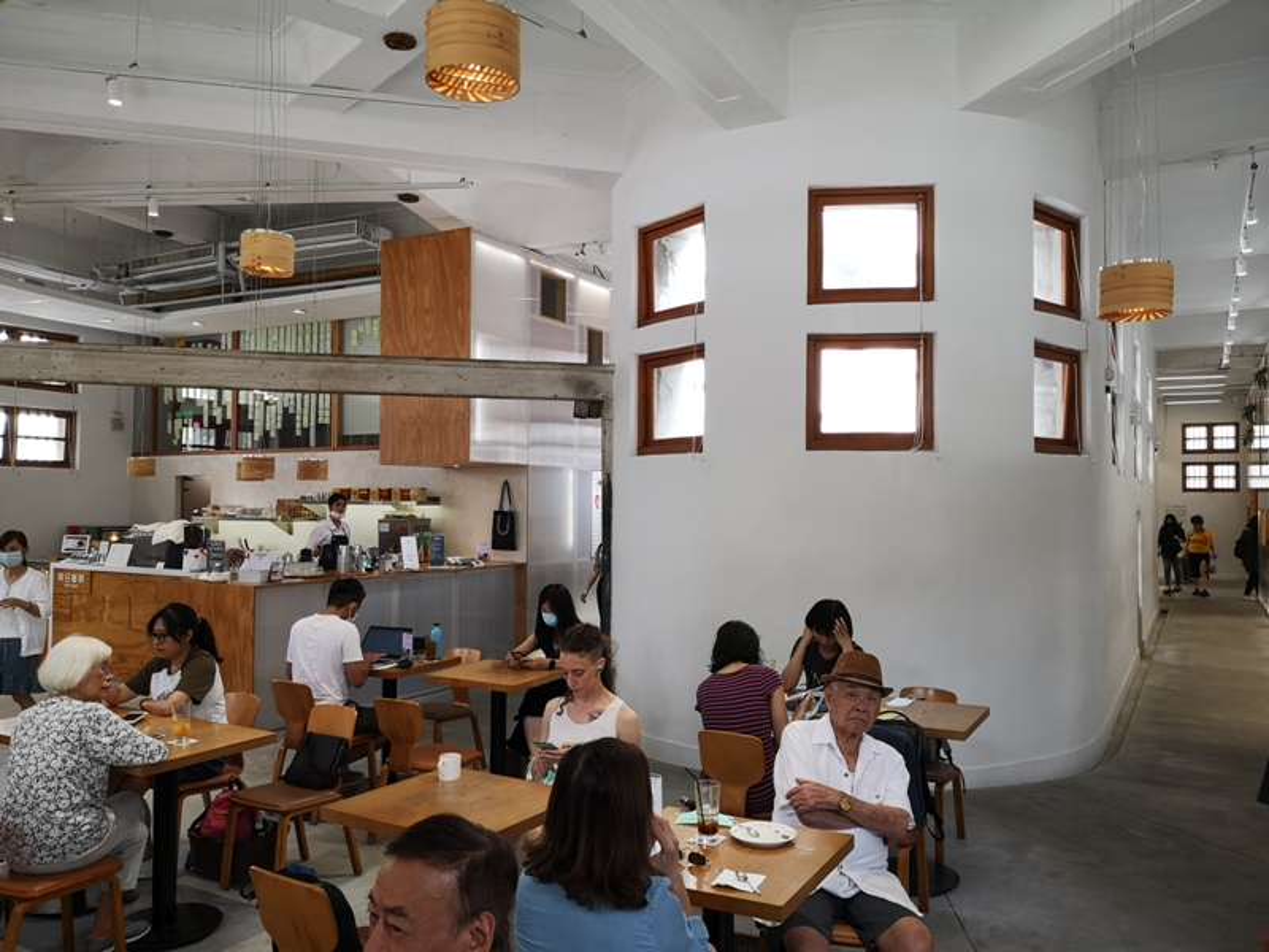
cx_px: 634
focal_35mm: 27
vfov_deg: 51.4
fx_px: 990
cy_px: 476
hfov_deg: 65.3
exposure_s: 1/60
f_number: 1.8
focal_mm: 3.95
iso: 50
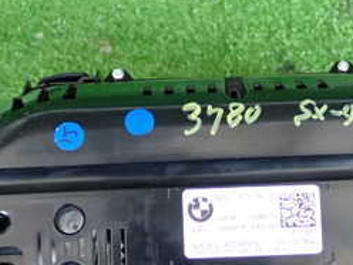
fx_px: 938
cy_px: 234
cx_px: 242
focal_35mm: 92
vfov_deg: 15.9
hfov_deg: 21.2
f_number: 2.7
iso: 200
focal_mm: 6.83
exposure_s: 1/40
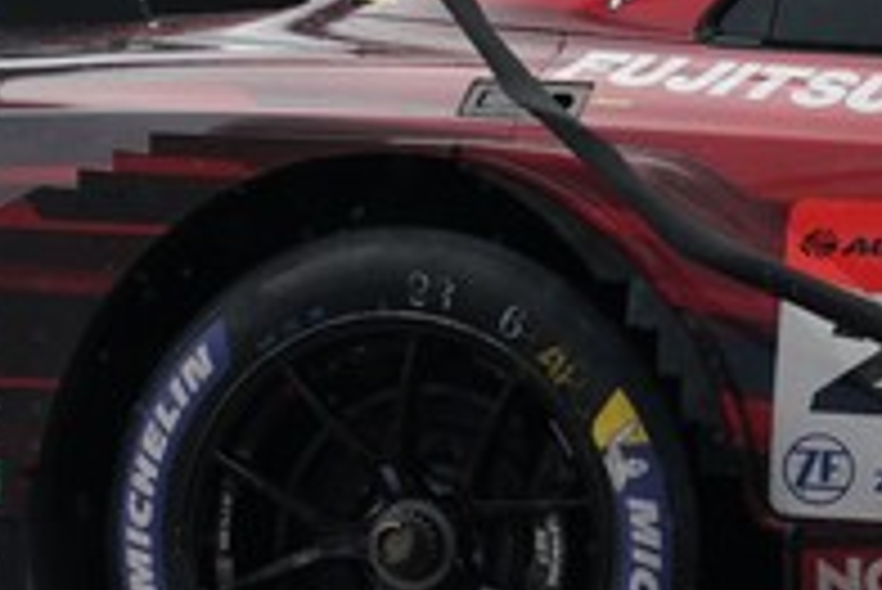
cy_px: -54
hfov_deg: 0.9
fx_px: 53963
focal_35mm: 2201
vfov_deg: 0.6
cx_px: -500
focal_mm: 600
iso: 400
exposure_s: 1/800
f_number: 7.1
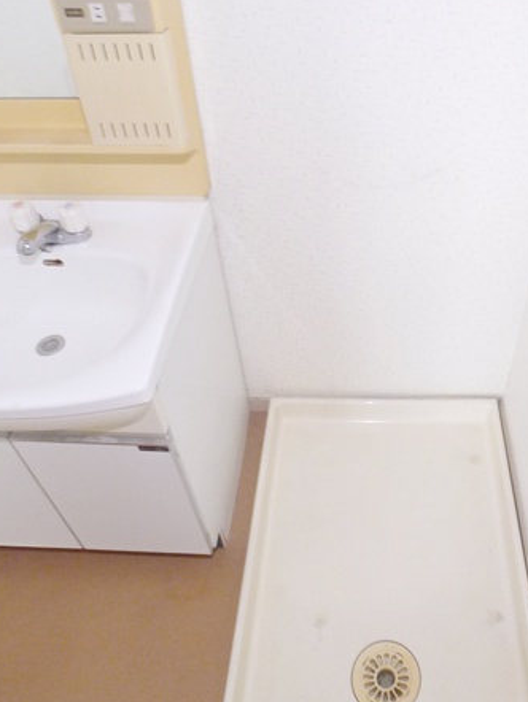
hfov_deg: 36.9
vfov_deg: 48.3
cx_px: 395
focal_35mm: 38
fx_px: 772
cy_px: 245
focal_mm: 5.1
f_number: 2
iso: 640
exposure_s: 1/4
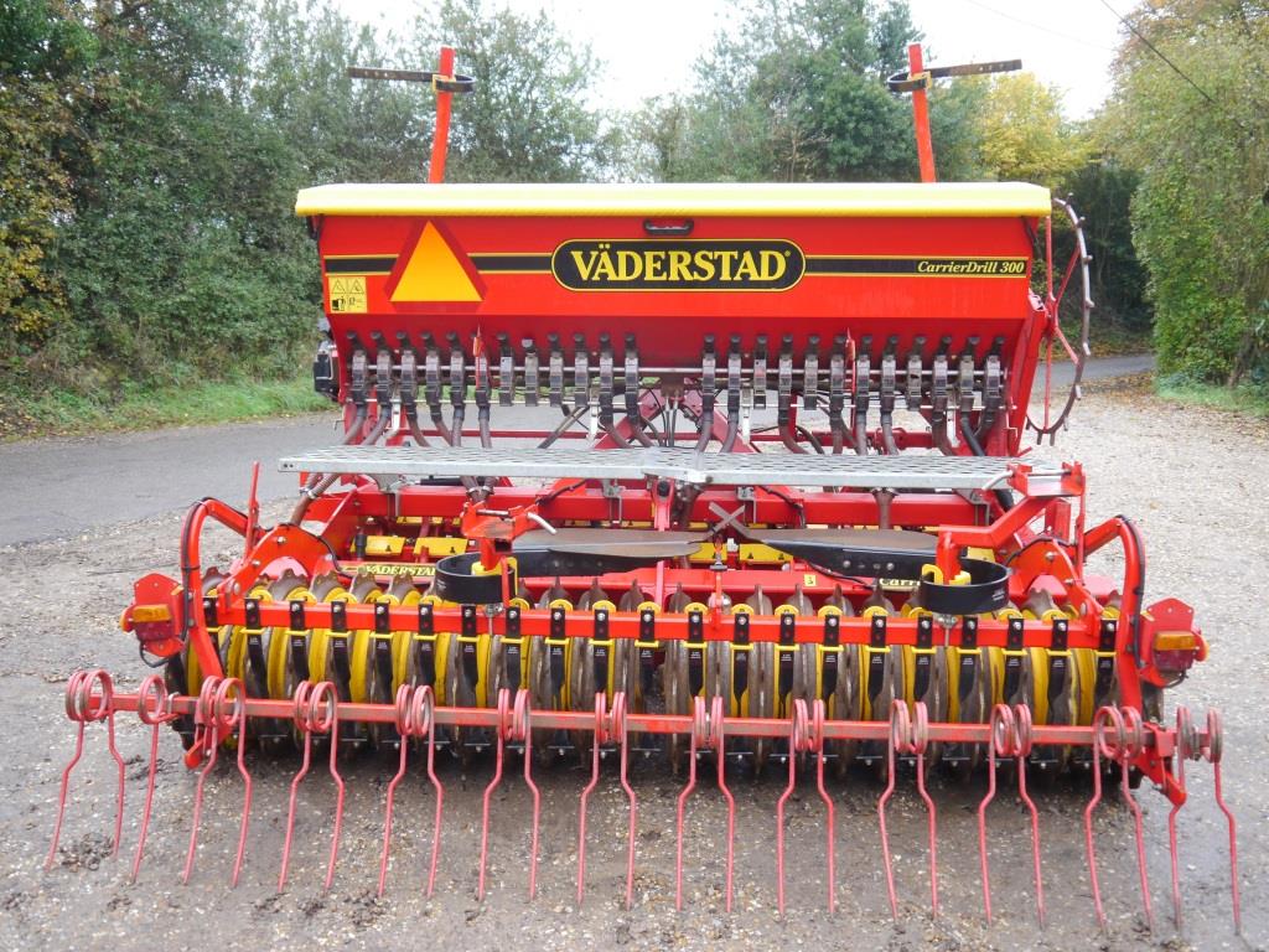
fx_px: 1173
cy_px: 476
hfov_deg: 56.8
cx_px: 634
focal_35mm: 32
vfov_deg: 44.2
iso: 400
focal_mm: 16
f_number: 3.8
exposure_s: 1/60
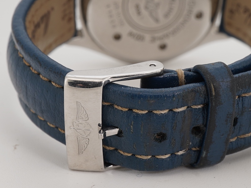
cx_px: 145
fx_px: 609
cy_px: 48
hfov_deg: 23.3
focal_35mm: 84
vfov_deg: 17.5
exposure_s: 1/160
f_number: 22
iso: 160
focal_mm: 30
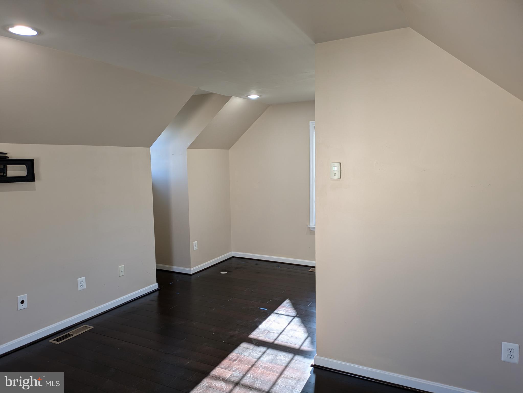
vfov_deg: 54.9
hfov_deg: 69.4
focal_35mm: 25
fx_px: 378
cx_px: 262
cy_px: 196
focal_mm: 5.43
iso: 51
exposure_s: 1/60
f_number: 1.89
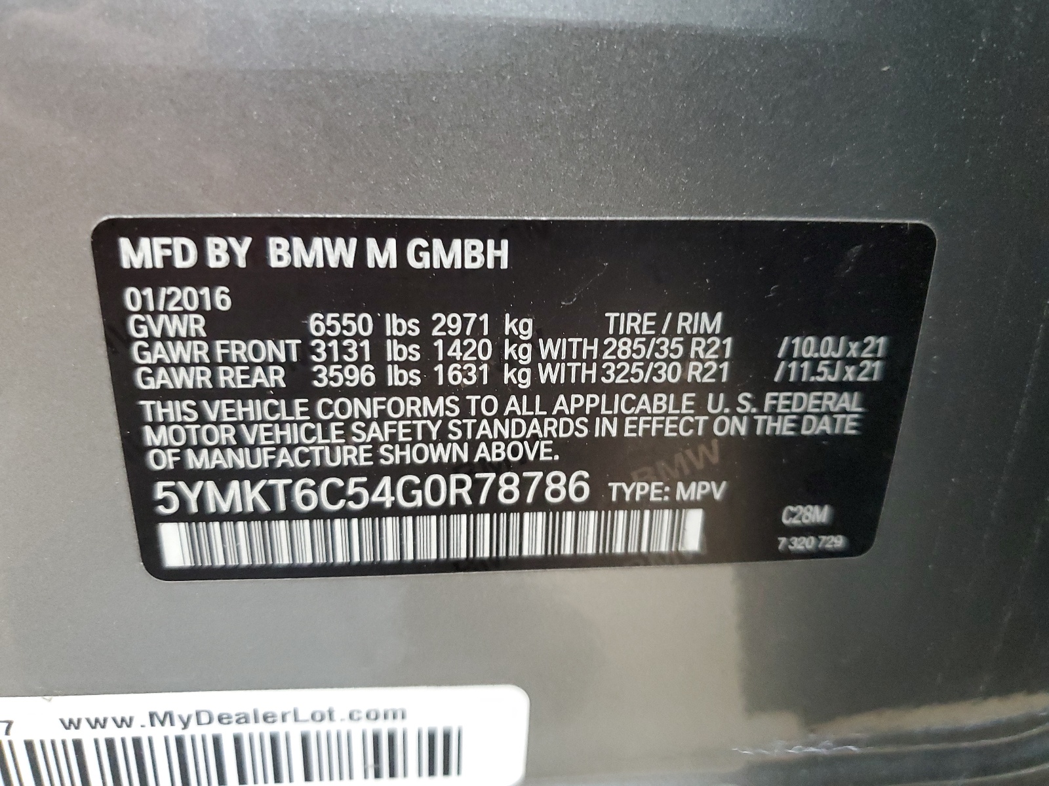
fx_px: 788
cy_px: 393
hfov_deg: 67.3
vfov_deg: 53.1
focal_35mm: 26
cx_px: 524
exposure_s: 1/30
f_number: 1.5
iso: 309
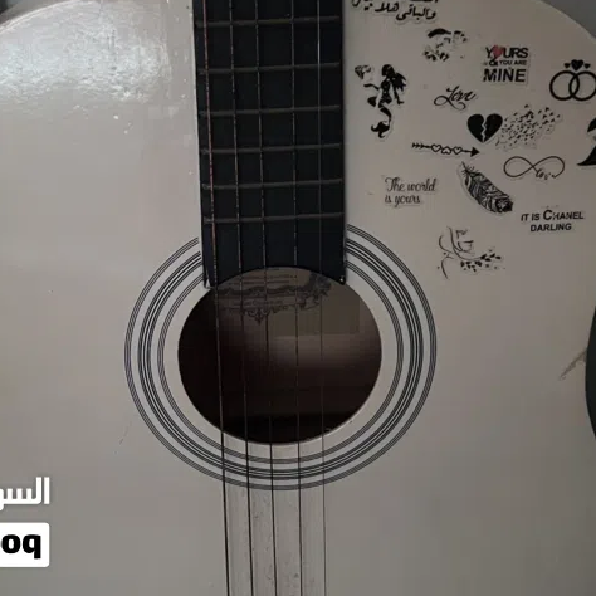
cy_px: 295
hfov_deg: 52.2
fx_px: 604
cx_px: 239
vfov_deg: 52.5
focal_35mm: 31
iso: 640
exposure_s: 1/30
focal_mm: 5.7
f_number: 1.5
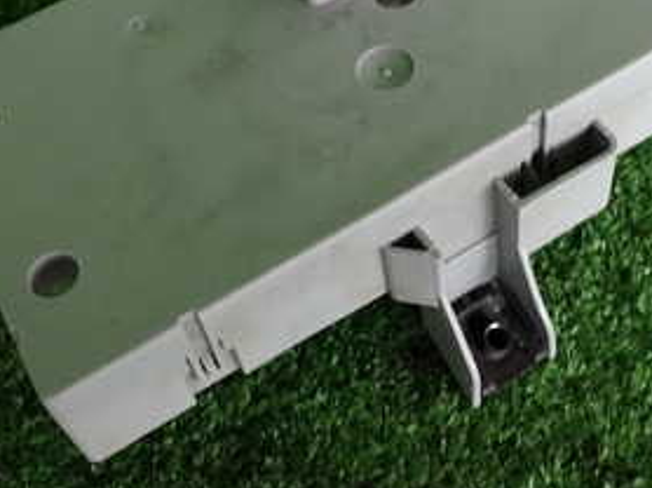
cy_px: 145
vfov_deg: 26.8
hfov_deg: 35.6
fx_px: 1016
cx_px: 326
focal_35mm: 54
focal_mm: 4.5
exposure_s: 1/60
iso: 100
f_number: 2.8
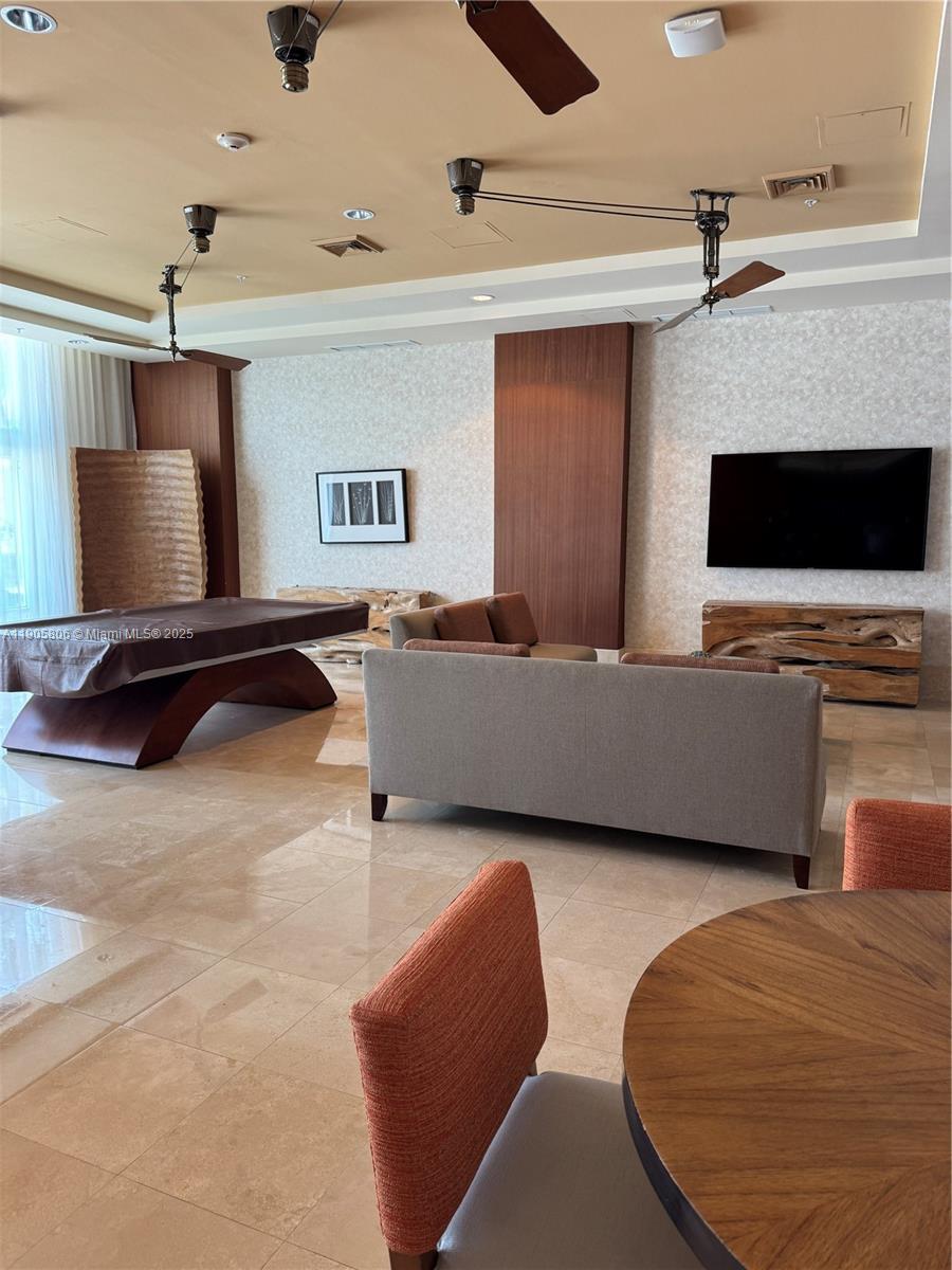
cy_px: 635
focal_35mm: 24
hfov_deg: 56.8
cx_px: 476
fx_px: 880
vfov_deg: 71.6
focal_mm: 6.76
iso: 125
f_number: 1.78
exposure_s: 1/60
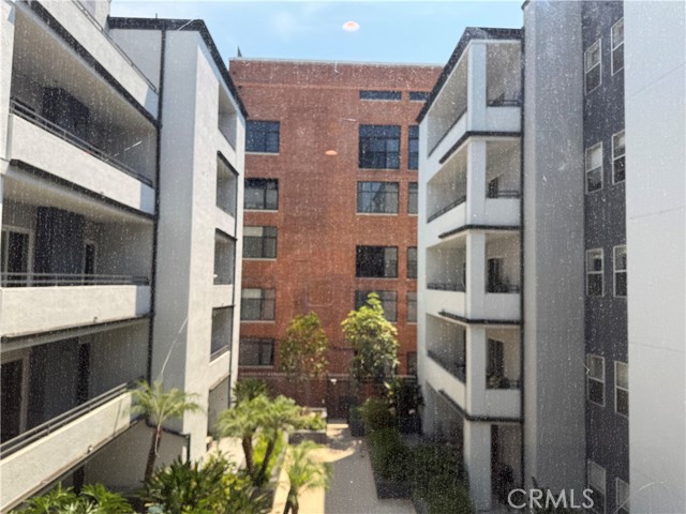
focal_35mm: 24
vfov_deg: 56.8
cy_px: 257
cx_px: 343
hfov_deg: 71.6
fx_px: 476
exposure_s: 1/822
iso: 80
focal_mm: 6.76
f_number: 1.78
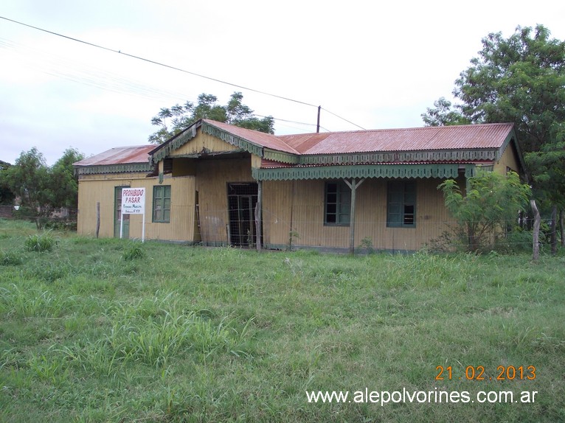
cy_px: 212
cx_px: 282
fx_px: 620
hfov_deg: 49.0
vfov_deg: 37.7
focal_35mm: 38
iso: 80
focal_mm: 5.3
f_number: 3.1
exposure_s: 1/500
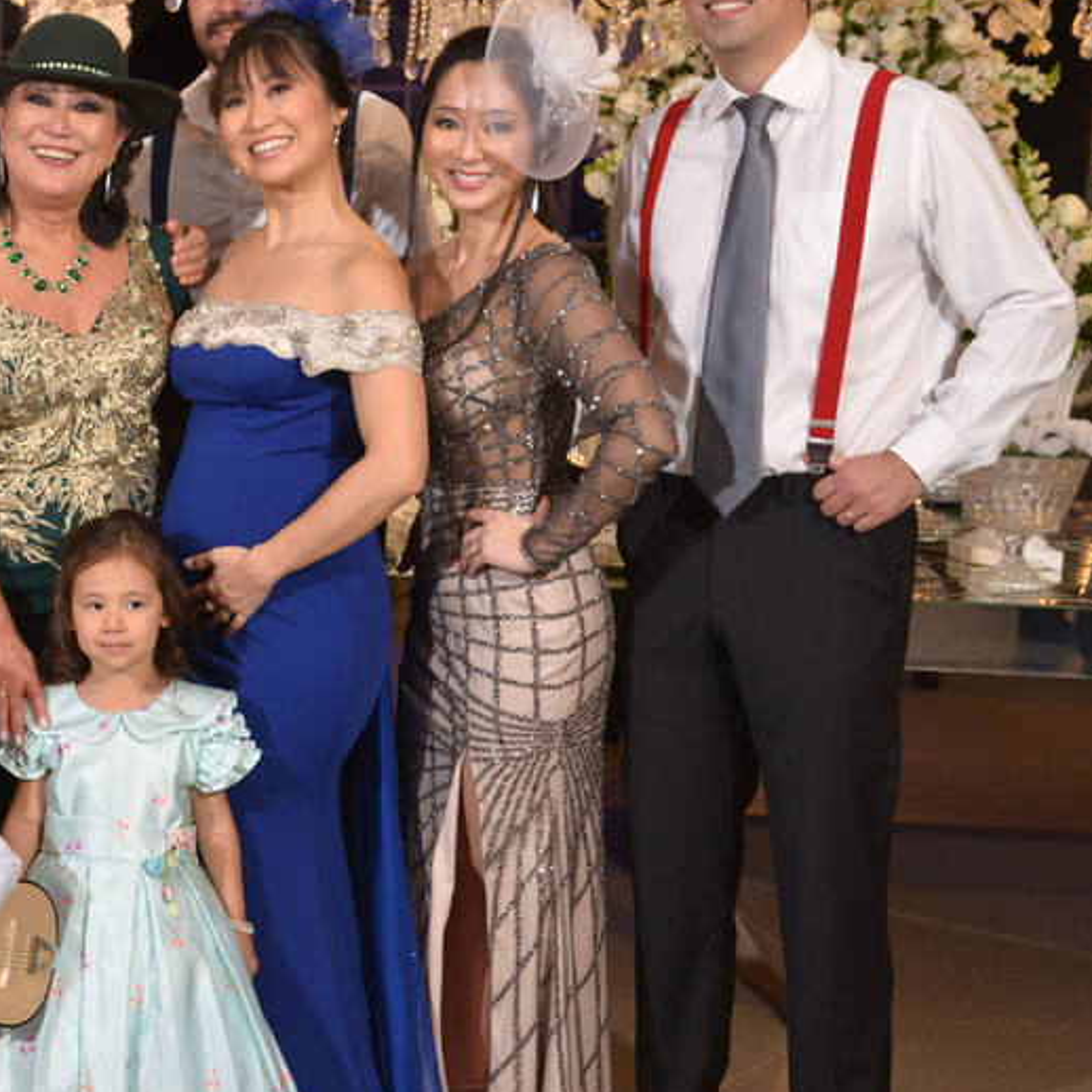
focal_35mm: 67
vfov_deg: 25.7
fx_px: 2391
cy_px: 564
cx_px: 11
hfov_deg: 24.6
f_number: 8
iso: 1600
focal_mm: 34
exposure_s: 1/100
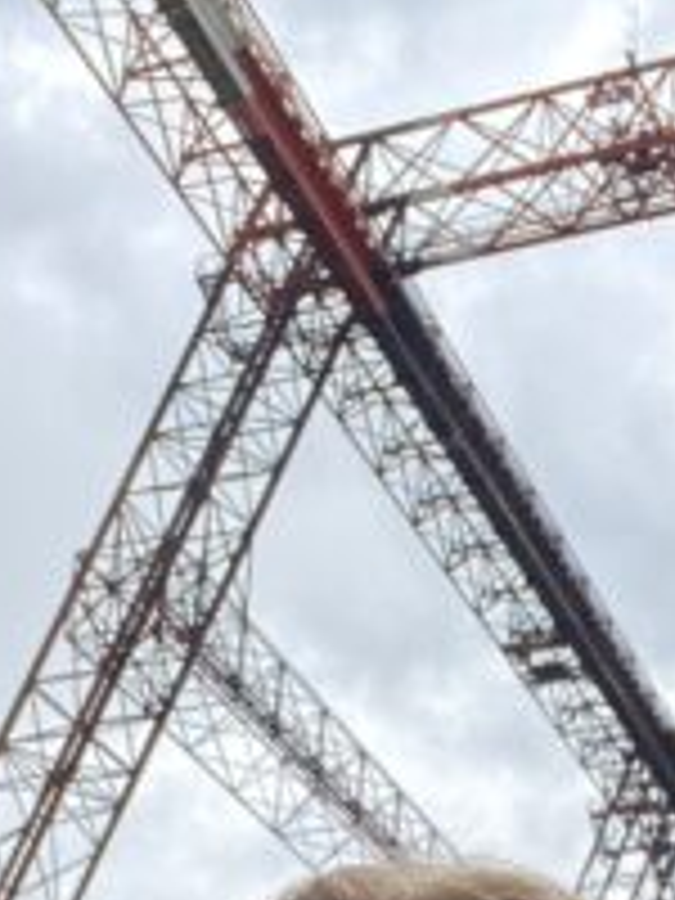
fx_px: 2080
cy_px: 979
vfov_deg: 23.0
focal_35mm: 80
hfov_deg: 18.4
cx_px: 477
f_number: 2.2
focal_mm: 2.71
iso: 25
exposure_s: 1/244
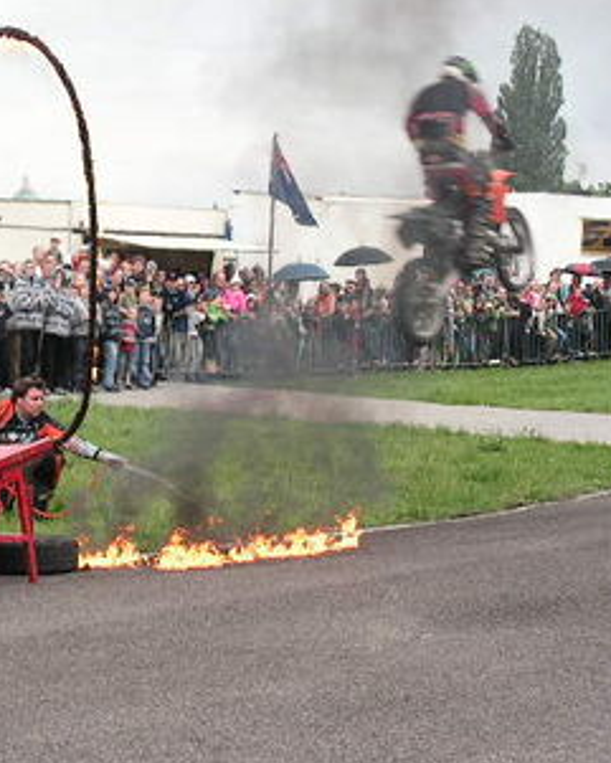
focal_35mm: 99
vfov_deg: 19.3
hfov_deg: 15.5
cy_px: 308
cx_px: 177
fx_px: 2237
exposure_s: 1/100
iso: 64
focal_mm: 10.2
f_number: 3.3
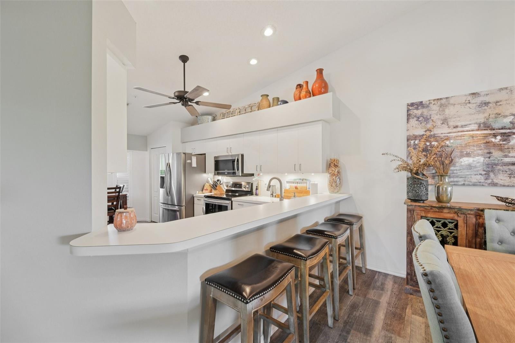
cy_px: 172
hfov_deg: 104.3
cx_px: 258
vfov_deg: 81.2
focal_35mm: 14
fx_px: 200
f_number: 8
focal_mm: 14
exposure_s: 1/6
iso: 400
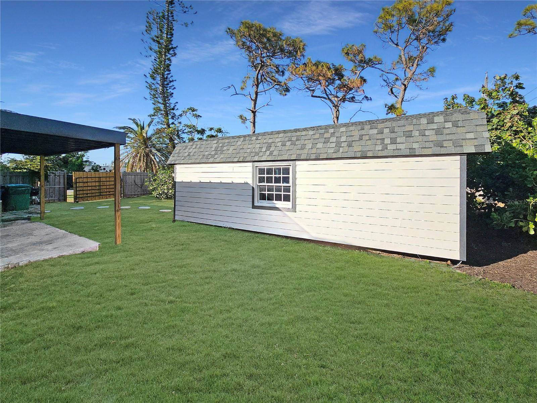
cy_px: 202
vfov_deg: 89.9
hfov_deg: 106.2
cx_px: 268
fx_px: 202
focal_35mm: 13
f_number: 2.2
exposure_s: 1/2000
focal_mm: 2.2
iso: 50
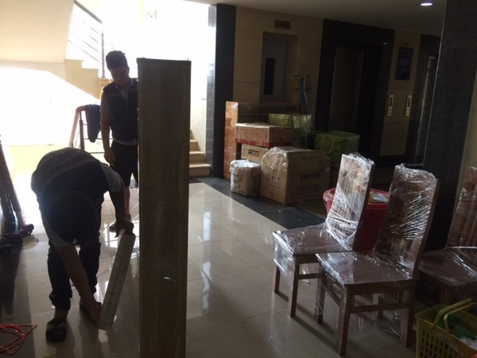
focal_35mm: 29
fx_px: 400
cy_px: 179
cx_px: 238
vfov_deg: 48.2
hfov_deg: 61.7
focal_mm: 4.15
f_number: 2.2
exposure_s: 1/17
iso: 40
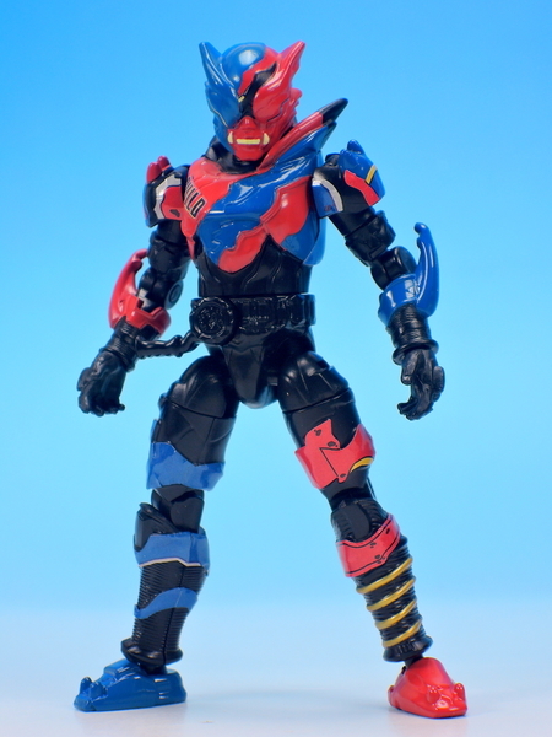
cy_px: 368
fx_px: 2551
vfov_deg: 16.4
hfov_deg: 12.3
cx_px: 276
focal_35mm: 120
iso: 80
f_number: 5.6
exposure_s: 1/2
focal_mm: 25.5
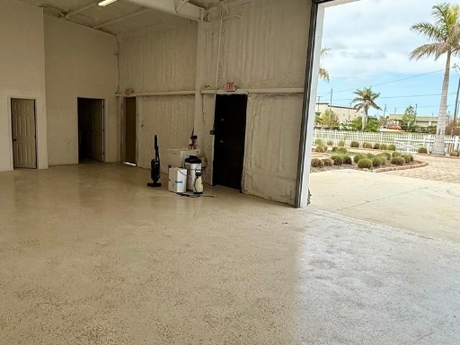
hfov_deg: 63.4
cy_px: 174
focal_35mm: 28
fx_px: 372
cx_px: 218
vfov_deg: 49.7
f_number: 2.2
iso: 64
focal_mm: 2.22
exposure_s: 1/876
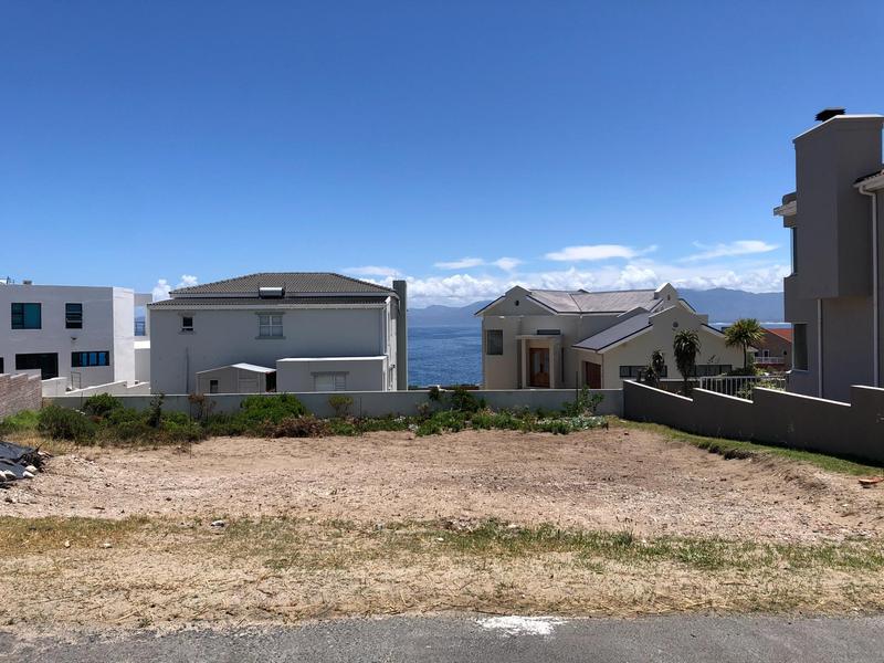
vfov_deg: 49.7
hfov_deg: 63.4
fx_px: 715
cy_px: 332
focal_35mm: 28
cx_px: 442
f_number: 1.8
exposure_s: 1/3205
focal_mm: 3.99
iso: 20
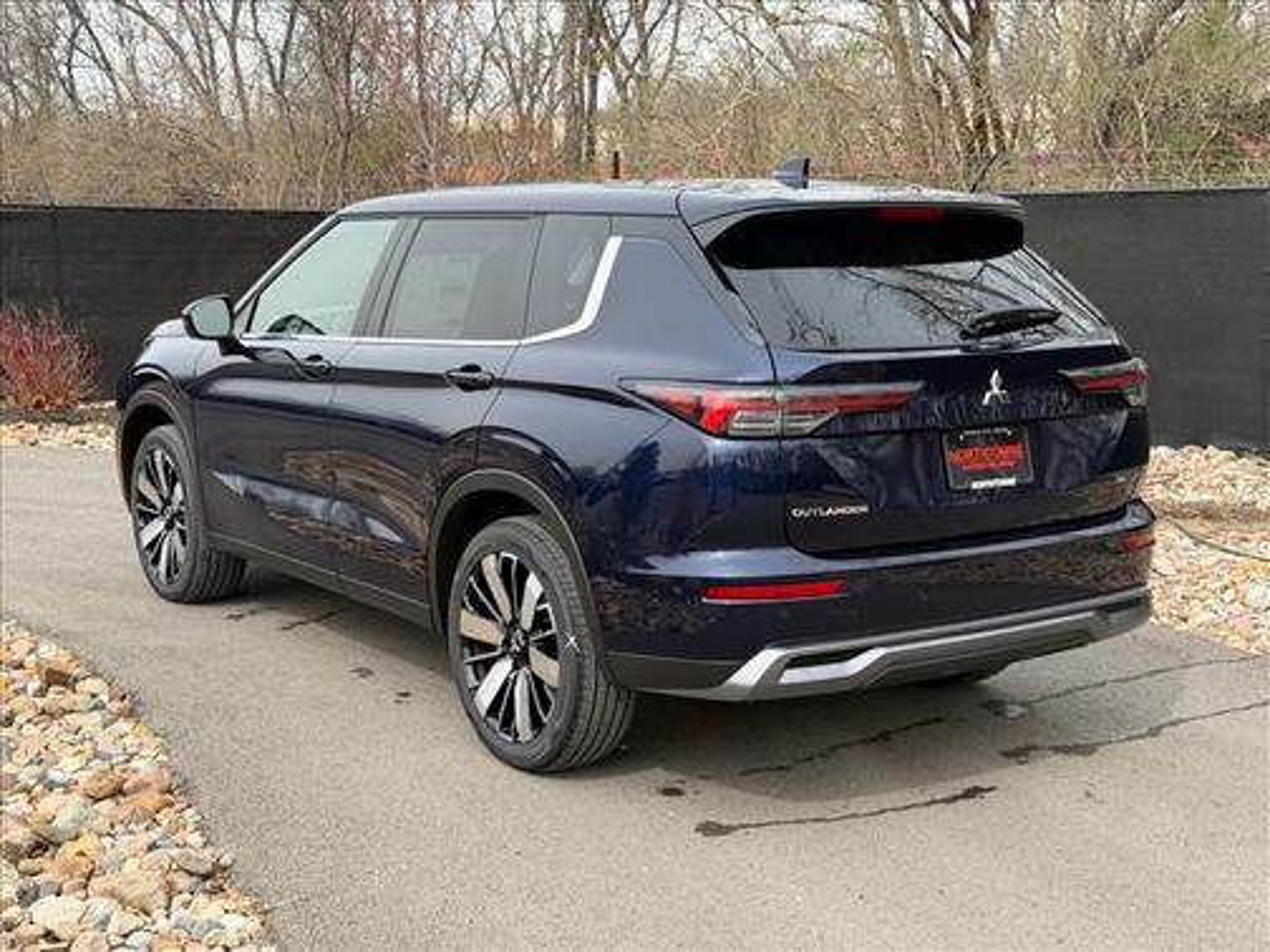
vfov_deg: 30.3
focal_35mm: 48
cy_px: 476
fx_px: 1761
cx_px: 635
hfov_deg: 39.7
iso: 80
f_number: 1.78
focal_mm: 6.76
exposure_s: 1/1608
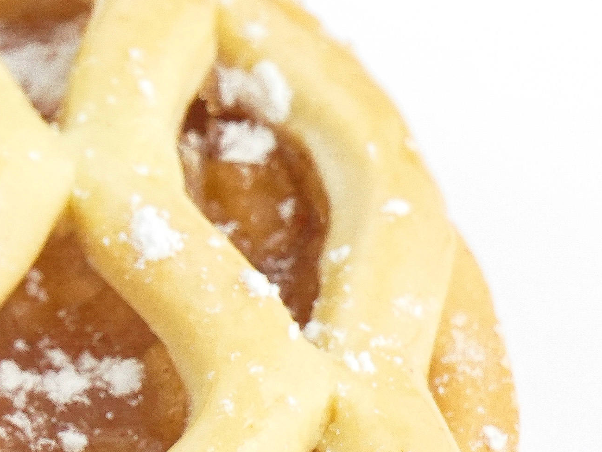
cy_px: 495
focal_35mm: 363
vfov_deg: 4.1
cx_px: -162
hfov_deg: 5.4
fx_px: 6315
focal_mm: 70
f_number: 11
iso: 1000
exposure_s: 1/100
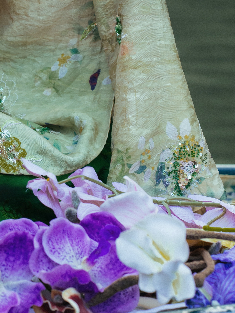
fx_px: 1919
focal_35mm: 212
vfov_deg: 9.2
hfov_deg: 7.0
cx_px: 74
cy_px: -85
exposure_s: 1/500
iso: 1000
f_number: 4
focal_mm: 85
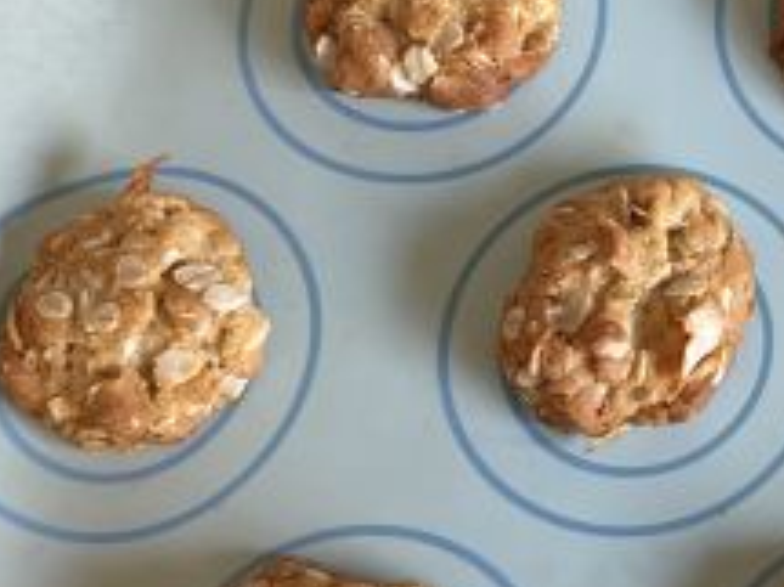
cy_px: 266
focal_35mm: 67
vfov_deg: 21.9
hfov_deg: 26.3
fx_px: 1517
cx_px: 904
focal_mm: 6.86
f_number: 1.78
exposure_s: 1/50
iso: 200
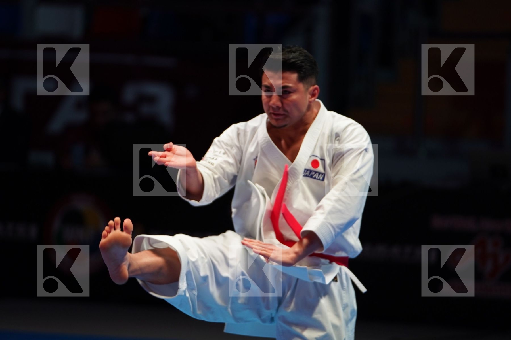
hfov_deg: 7.6
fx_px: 3846
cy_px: 170
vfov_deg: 5.1
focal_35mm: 271
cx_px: 256
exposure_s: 1/500
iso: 640
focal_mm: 181
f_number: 2.8
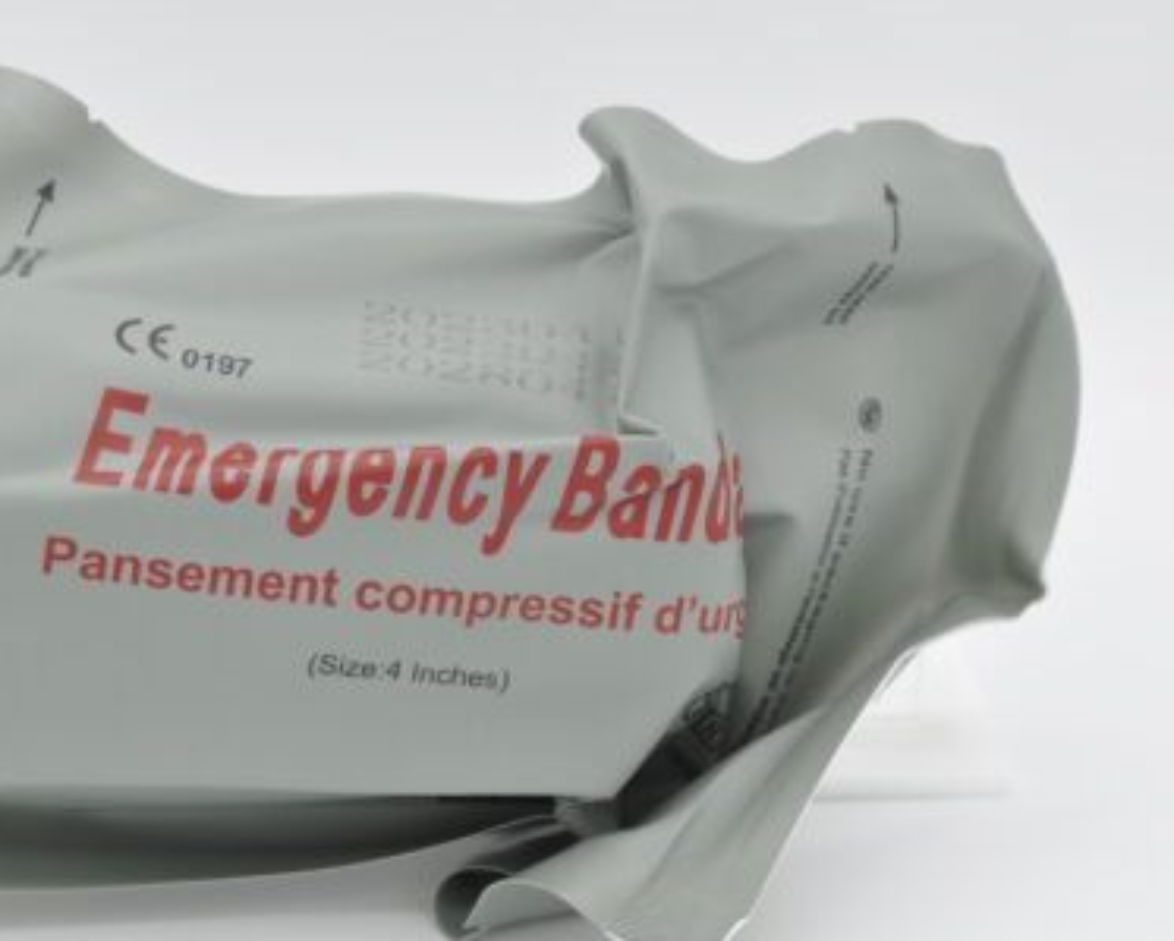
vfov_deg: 13.7
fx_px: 3929
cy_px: 414
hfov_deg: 17.0
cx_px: 478
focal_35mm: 113
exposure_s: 1/125
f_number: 8
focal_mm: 50
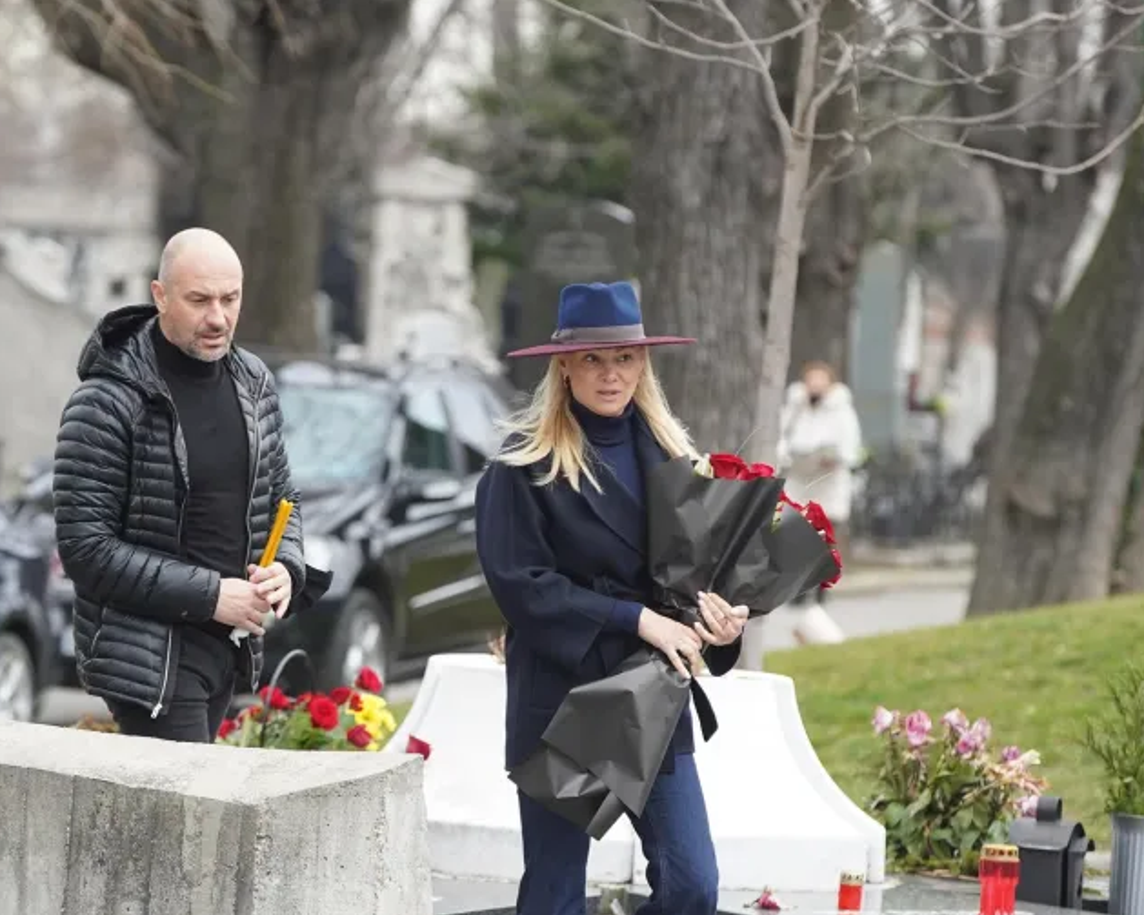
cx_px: 478
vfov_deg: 5.5
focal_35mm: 280
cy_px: 458
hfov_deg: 6.9
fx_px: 9479
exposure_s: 1/800
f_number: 4
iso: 1000
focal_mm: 165
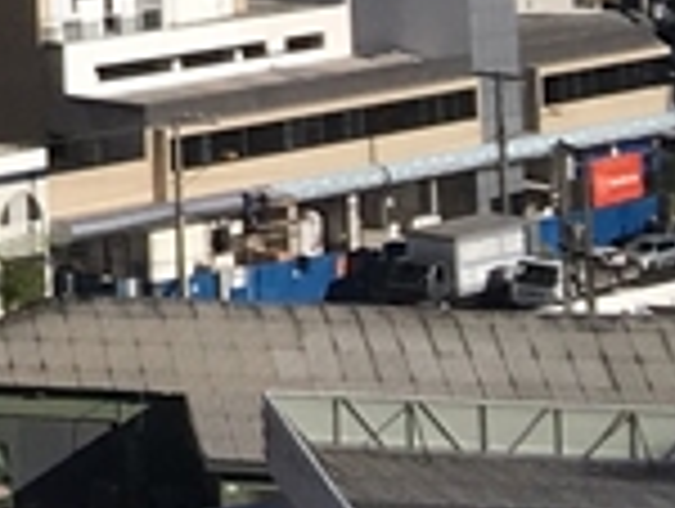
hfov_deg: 7.1
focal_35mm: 232
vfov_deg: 6.1
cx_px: -1728
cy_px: -782
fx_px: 4531
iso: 25
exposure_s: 1/2959
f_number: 2.2
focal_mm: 4.15
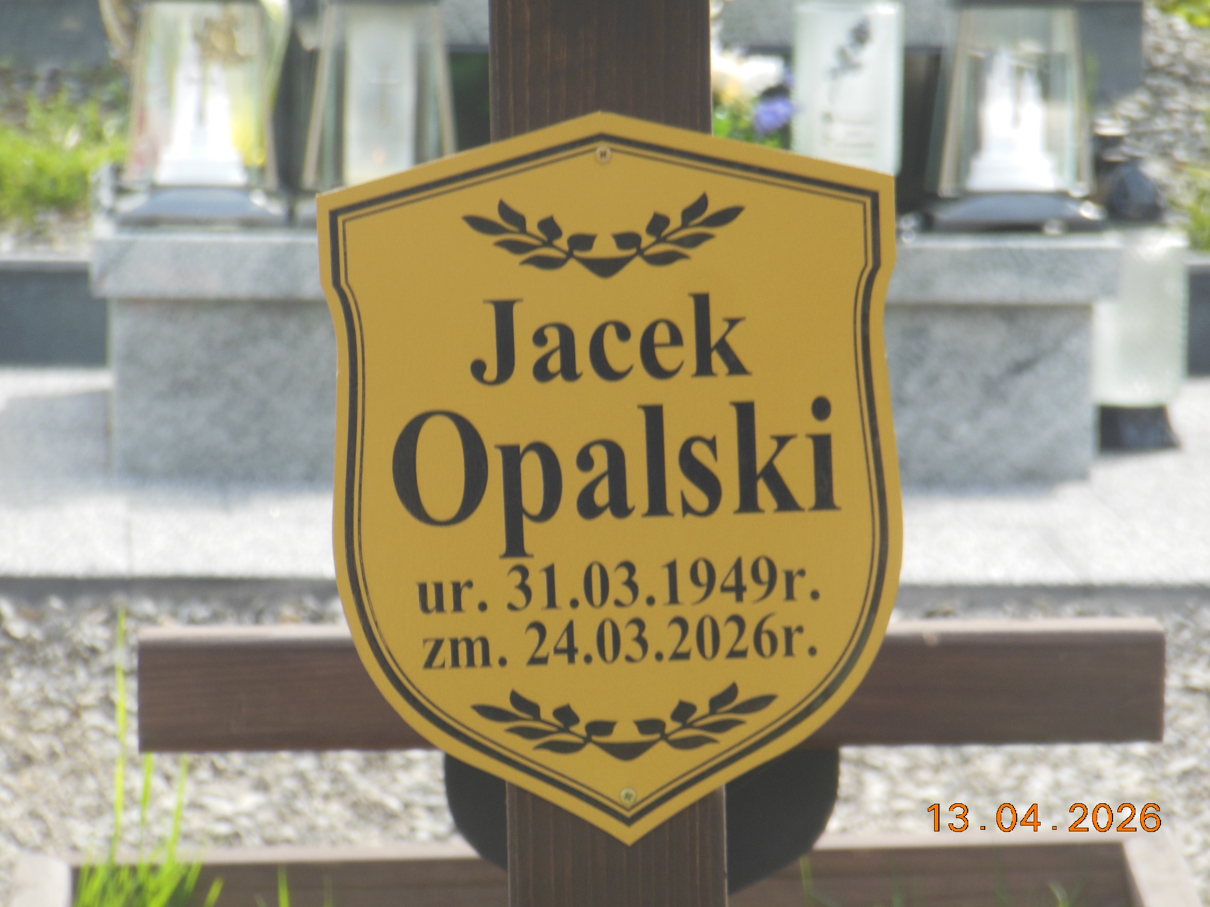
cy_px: 454
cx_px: 605
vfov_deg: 5.9
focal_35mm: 250
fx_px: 8739
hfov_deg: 7.9
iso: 125
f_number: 5.8
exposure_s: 1/125
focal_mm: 45
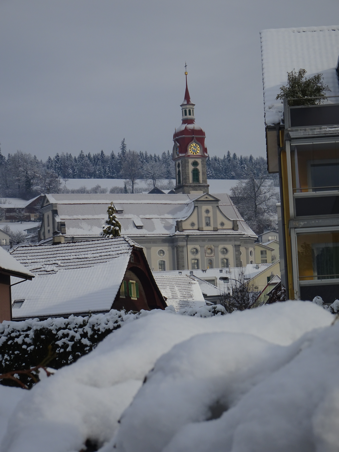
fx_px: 1606
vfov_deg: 16.0
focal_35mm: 123
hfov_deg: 12.0
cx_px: 170
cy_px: 226
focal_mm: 20.96
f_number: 5.6
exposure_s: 1/400
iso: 80
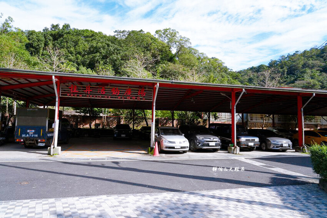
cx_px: 164
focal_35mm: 24
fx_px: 218
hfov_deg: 73.8
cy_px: 109
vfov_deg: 53.1
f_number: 8
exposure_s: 1/250
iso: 160
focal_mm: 24
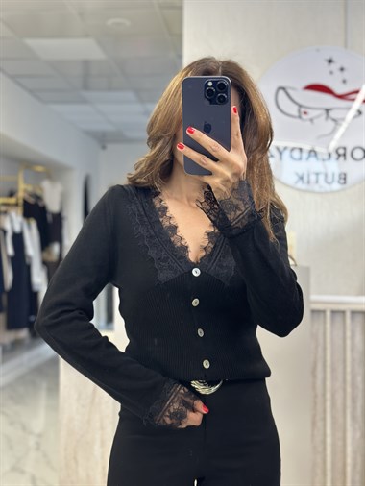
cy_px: 243
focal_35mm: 48
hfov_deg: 30.3
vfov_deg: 39.6
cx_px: 182
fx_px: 674
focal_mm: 6.86
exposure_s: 1/50
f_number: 1.78
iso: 100
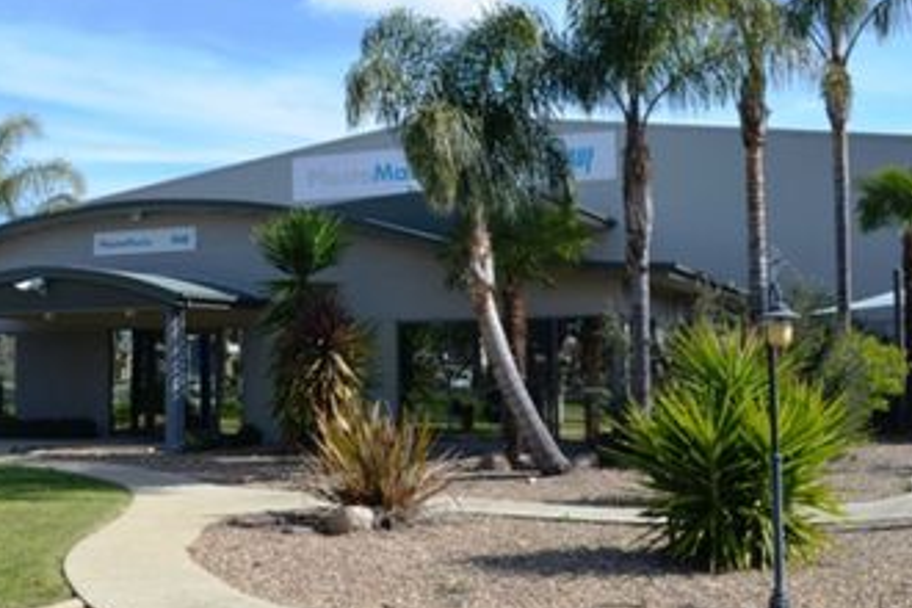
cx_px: 412
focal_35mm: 47
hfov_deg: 41.9
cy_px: 258
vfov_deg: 28.6
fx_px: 1191
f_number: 8
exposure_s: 1/250
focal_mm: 22
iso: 125
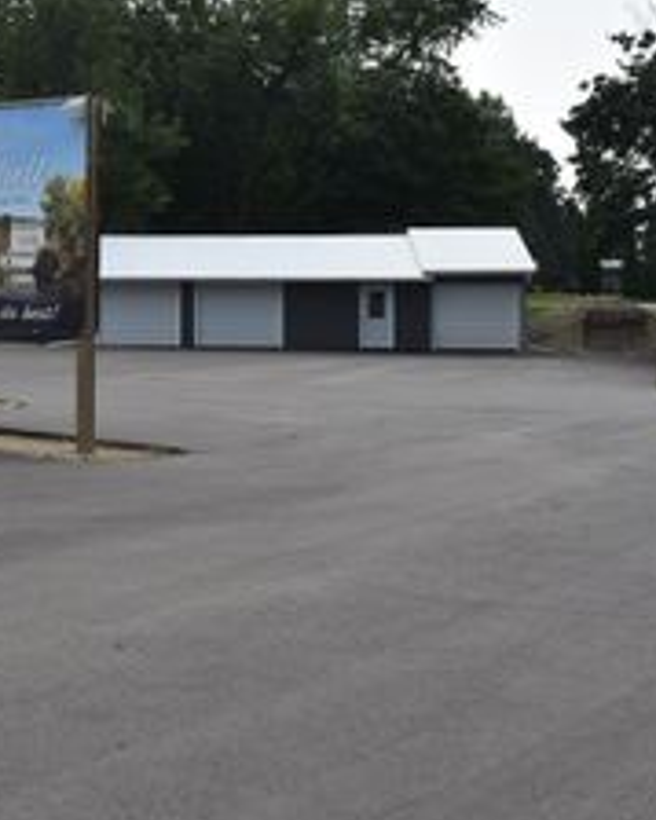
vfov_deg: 28.4
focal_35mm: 66
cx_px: -165
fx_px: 1604
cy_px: 231
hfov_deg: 21.2
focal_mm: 21
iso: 100
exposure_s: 1/320
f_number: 9
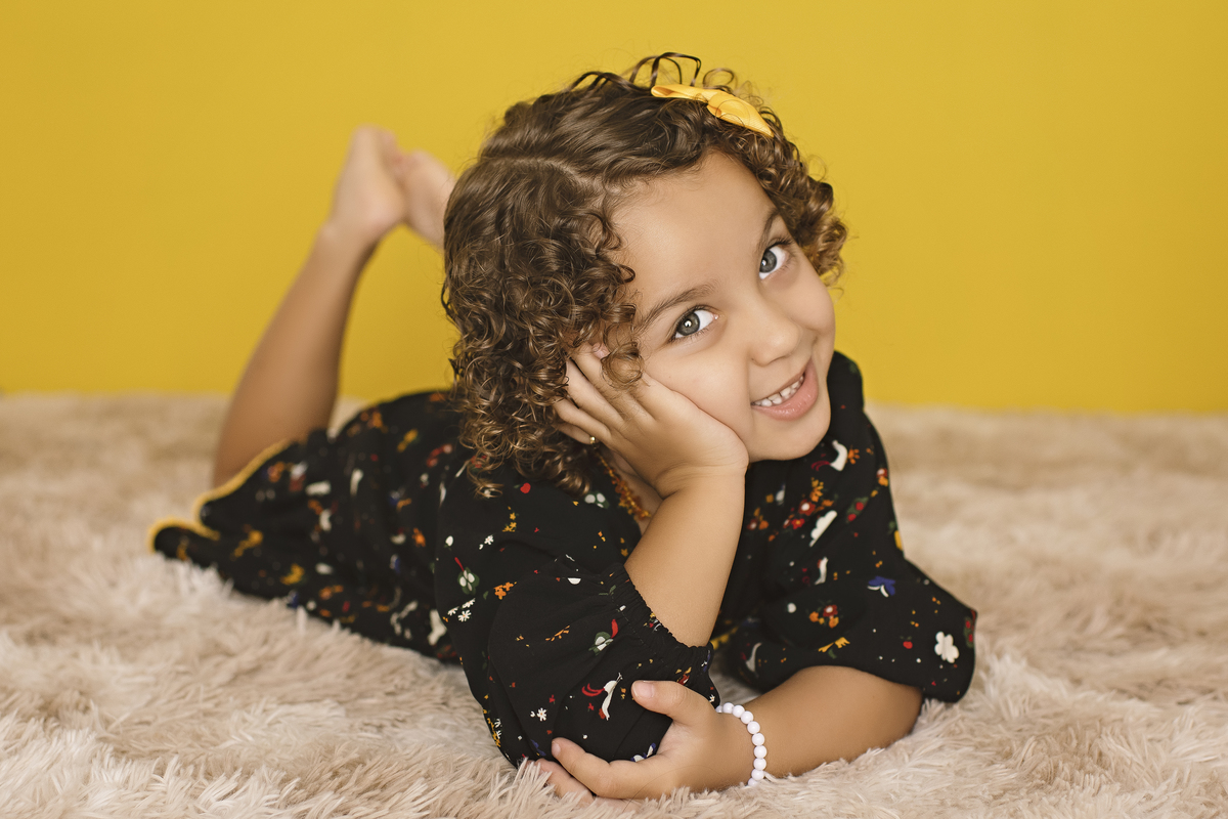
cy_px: 410
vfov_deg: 25.8
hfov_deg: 37.9
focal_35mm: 52
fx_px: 1791
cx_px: 614
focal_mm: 35
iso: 400
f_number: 2.8
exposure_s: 1/200
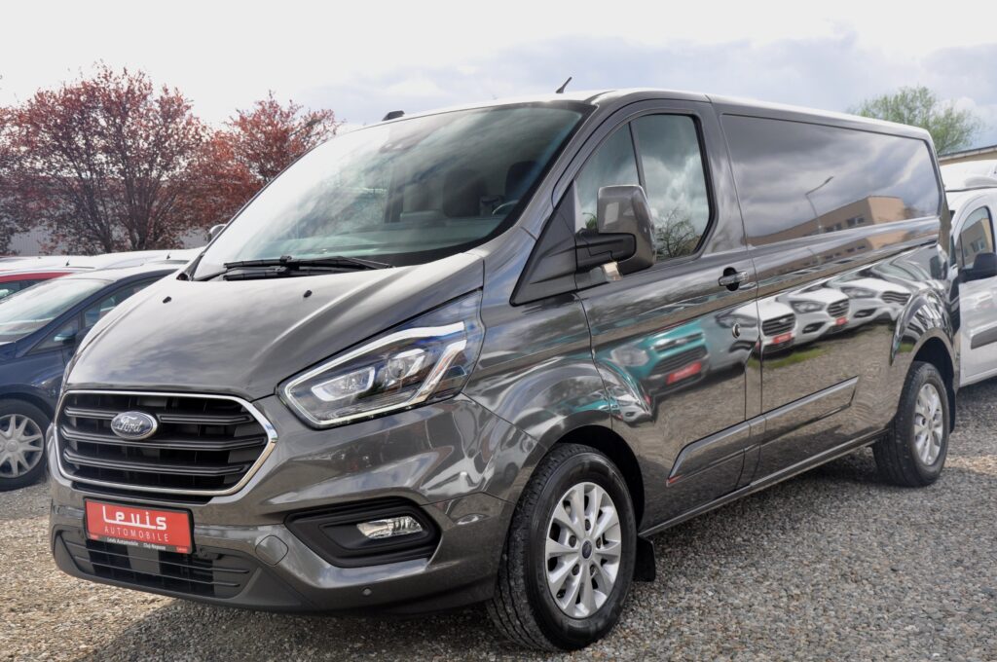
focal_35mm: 42
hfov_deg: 46.5
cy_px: 331
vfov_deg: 31.8
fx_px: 1162
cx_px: 498
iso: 500
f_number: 7.1
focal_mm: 28
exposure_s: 1/200
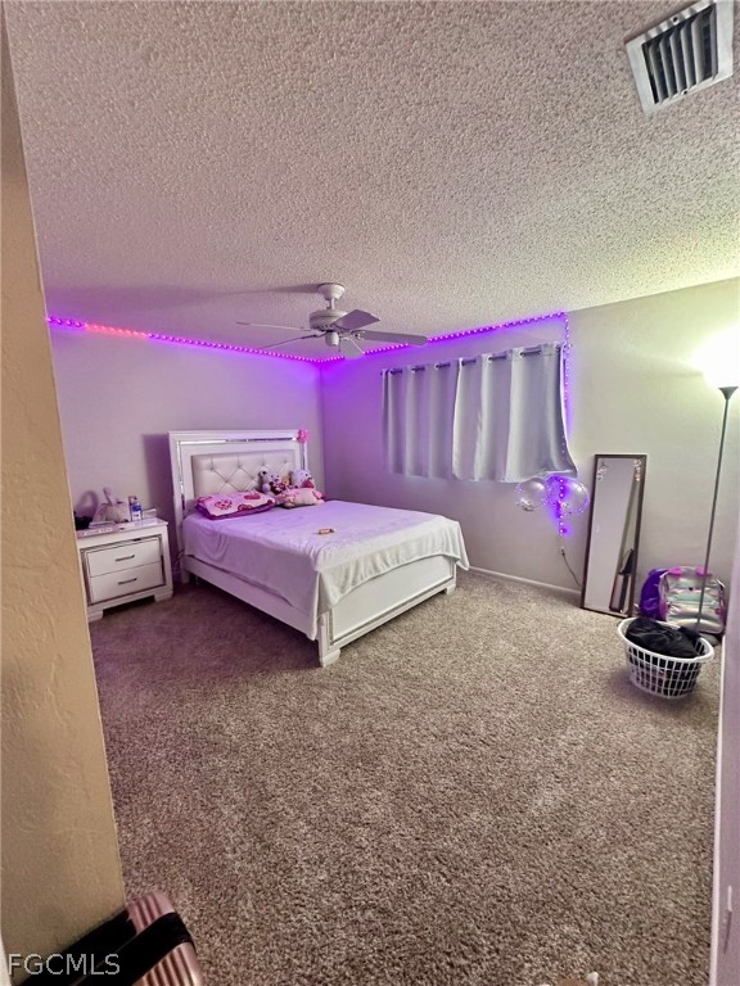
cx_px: 370
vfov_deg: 102.1
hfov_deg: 85.7
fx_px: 399
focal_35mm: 14
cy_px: 493
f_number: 2.2
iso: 500
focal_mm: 2.22
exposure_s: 1/60
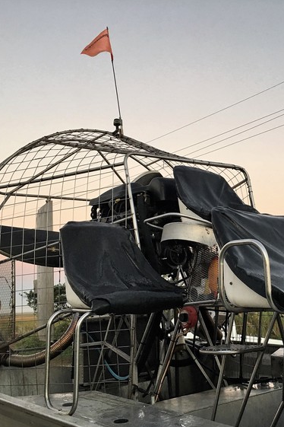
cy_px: 228
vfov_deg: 45.4
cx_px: 237
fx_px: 509
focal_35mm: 43
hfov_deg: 30.3
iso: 32
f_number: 2.2
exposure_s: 1/30
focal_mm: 4.15
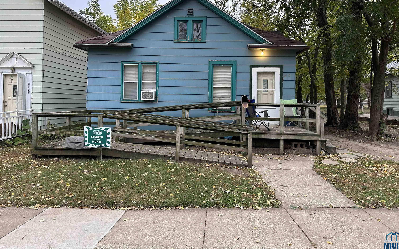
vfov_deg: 47.3
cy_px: 100
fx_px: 283
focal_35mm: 26
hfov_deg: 70.4
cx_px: 201
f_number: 1.78
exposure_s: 1/121
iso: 125
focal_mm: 6.86
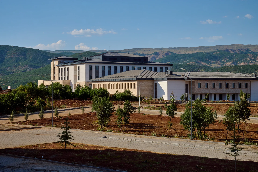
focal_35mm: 60
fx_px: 430
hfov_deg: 33.4
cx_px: 129
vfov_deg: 22.6
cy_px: 86
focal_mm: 60
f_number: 20
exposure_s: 1/500
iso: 250
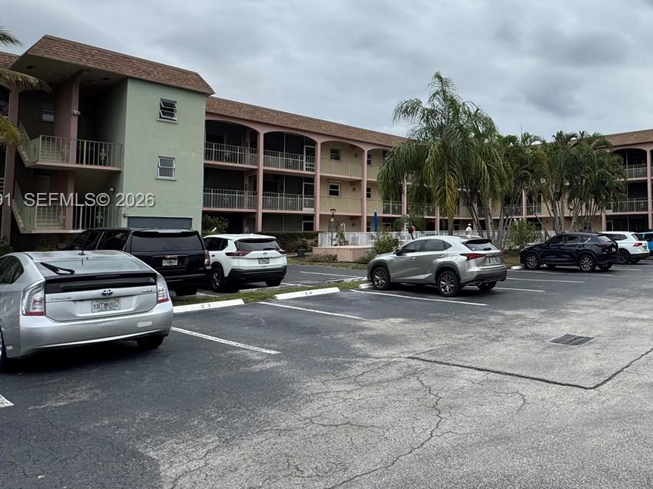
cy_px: 201
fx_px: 490
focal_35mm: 26
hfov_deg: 61.6
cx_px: 525
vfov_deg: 52.8
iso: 40
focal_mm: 2.22
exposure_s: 1/1395
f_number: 2.2
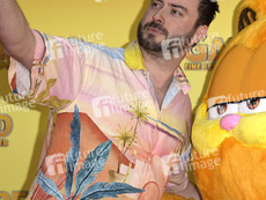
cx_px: 206
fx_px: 1246
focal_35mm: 162
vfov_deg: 9.2
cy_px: 75
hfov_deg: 12.1
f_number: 5.6
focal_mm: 86
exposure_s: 1/250
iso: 640
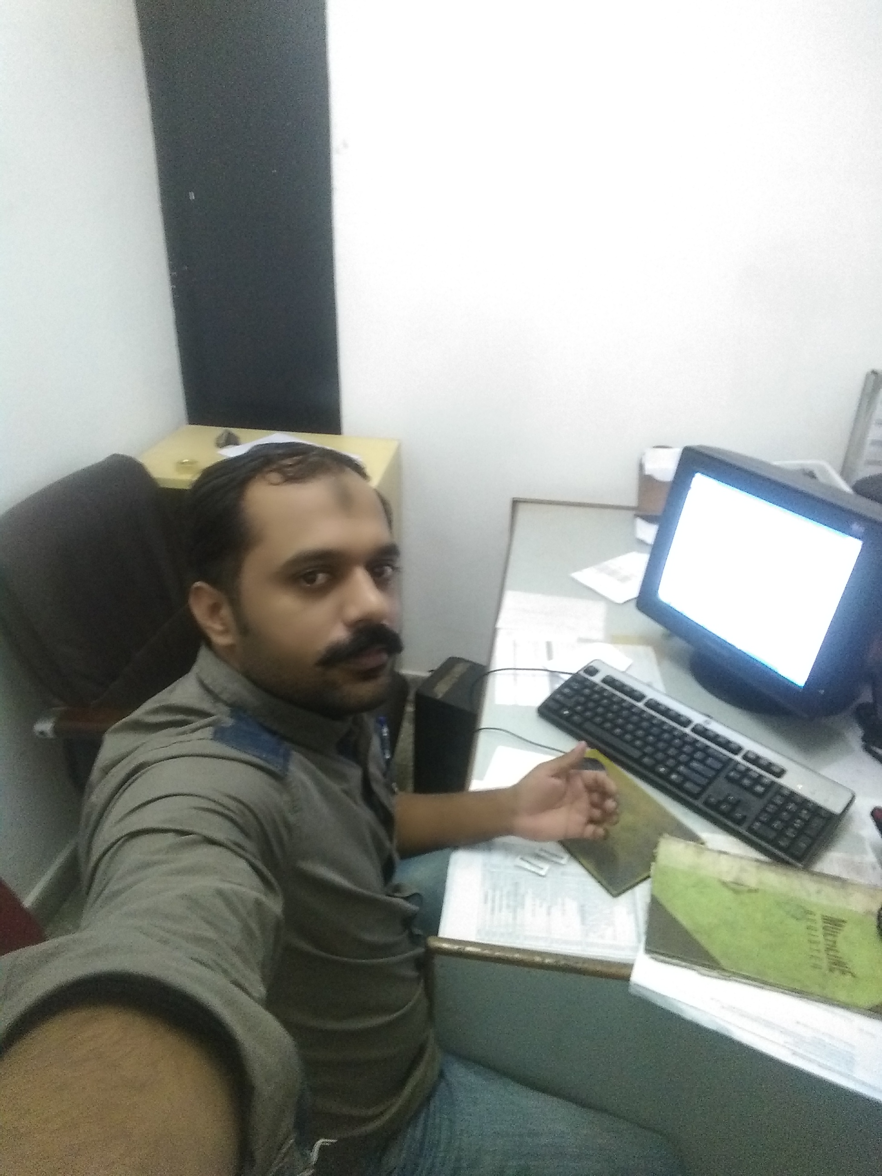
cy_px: 588
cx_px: 441
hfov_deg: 61.1
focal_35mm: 22
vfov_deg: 76.4
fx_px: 747
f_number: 2.4
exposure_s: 1/7
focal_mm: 2.38
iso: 533
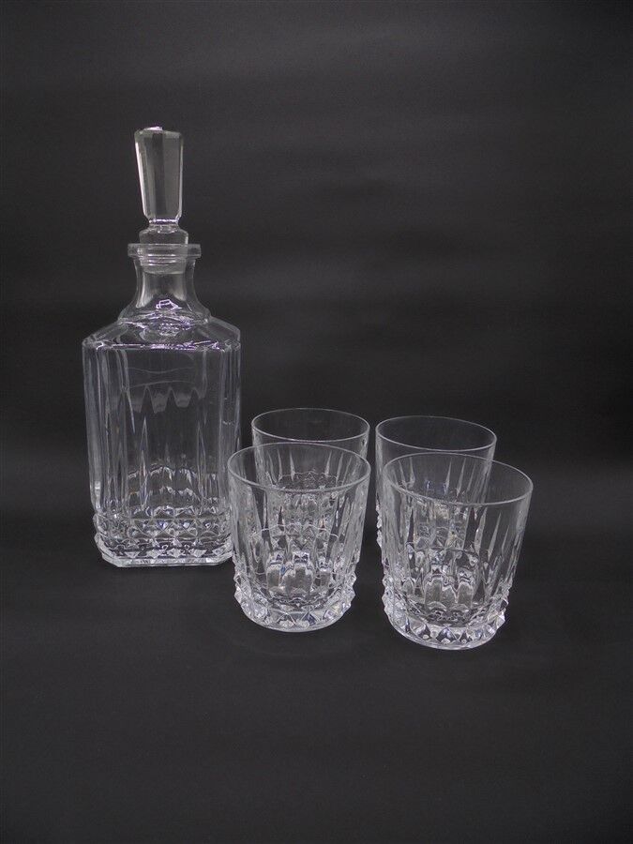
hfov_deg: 53.1
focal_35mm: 26
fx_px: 634
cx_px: 316
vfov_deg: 67.3
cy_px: 422
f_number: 3.5
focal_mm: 4.6
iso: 100
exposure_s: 1/250
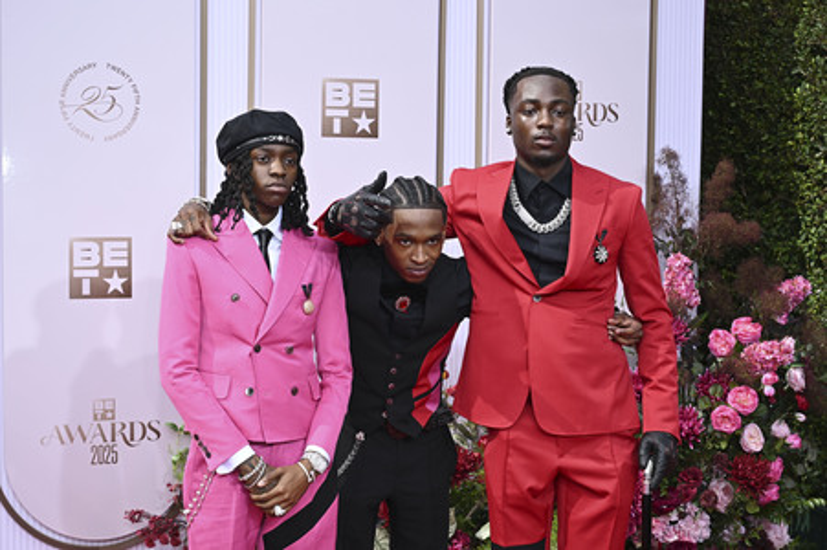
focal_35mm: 54
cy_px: 275
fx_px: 1240
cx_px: 414
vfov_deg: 25.0
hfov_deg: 36.9
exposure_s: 1/200
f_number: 6.3
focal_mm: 54
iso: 200
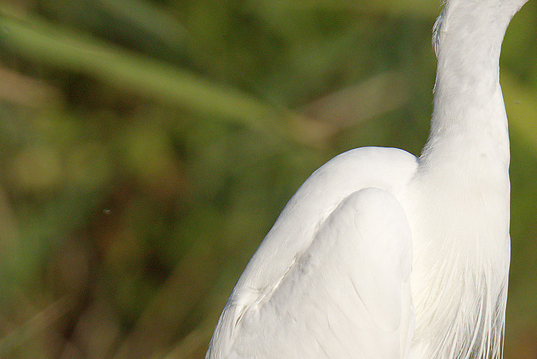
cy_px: 309
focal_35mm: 1592
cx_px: 368
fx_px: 23762
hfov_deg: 1.3
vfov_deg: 0.9
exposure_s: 1/2000
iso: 400
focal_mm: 450
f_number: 9
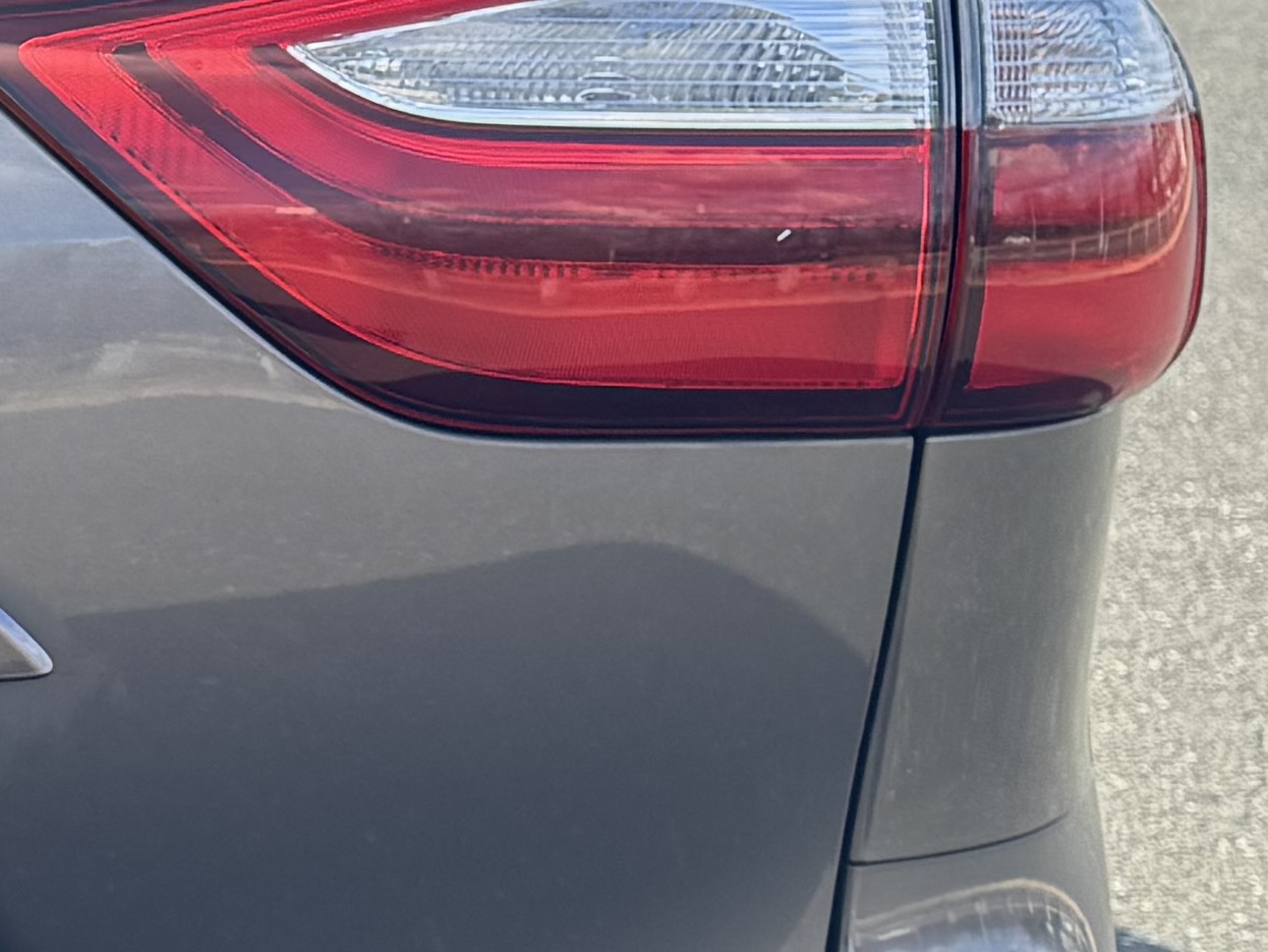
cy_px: 460
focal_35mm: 110
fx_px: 4030
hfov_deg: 15.4
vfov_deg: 13.5
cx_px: -1008
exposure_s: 1/1456
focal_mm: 6.76
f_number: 1.78
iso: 80
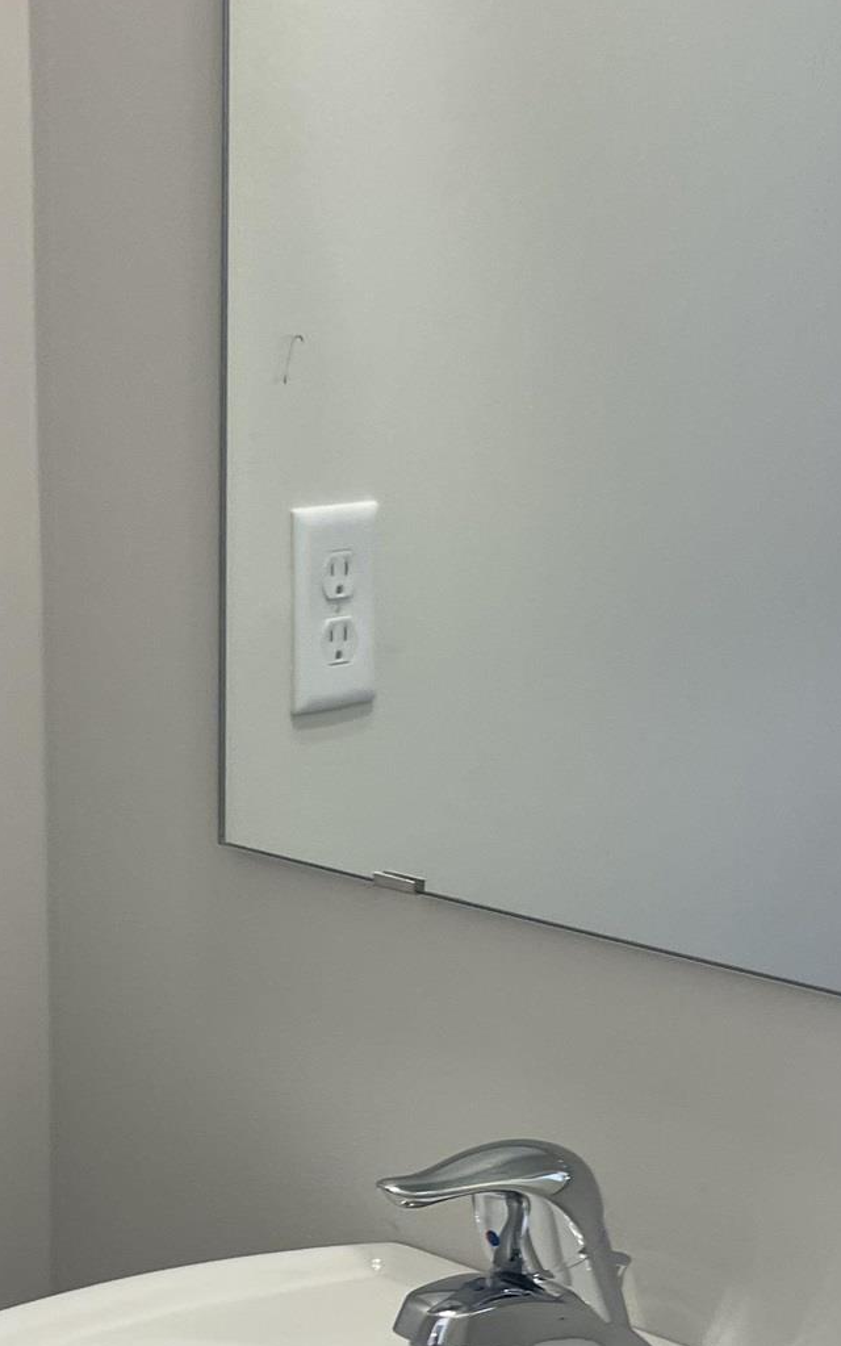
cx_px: 417
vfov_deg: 32.2
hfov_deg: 21.0
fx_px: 2274
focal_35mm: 62
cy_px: 1058
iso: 80
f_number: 1.6
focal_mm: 5.1
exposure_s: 1/120
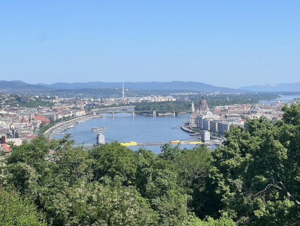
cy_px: 113
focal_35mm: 77
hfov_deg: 25.3
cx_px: 150
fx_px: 668
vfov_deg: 19.2
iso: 32
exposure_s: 1/927
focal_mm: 9
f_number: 2.8
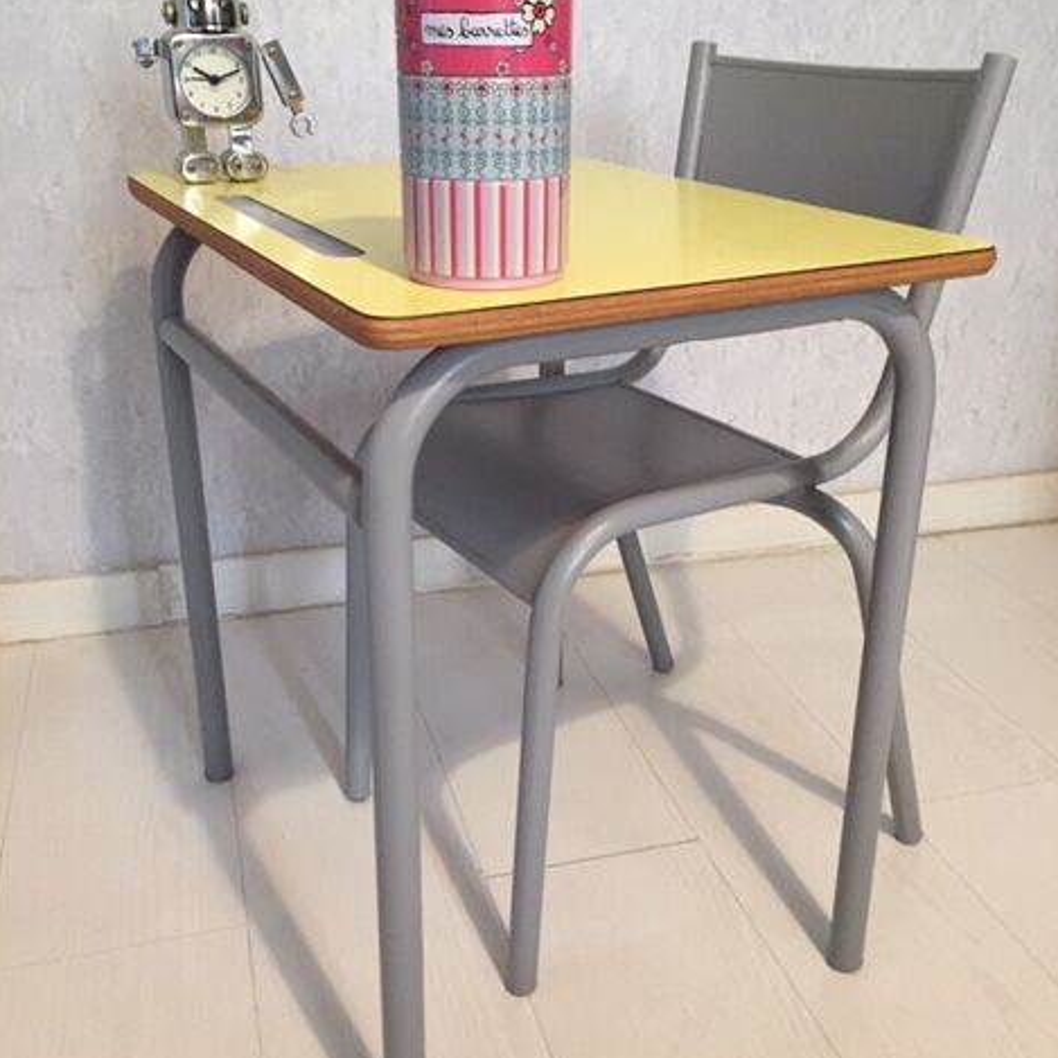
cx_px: 535
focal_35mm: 35
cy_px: 496
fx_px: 1210
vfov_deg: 47.2
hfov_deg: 47.2
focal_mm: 4.15
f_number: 2.2
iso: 250
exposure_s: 1/25
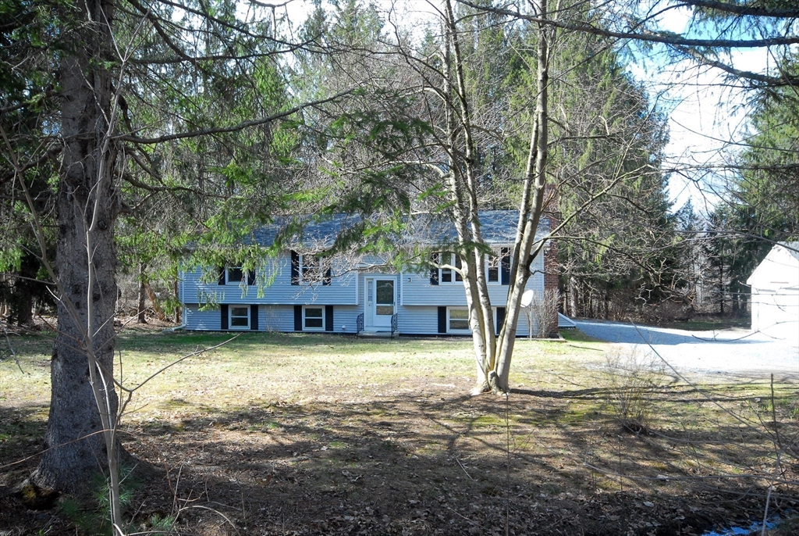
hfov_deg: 61.9
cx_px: 400
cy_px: 268
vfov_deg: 43.7
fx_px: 667
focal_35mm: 30
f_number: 11
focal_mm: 20
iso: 640
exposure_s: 1/125
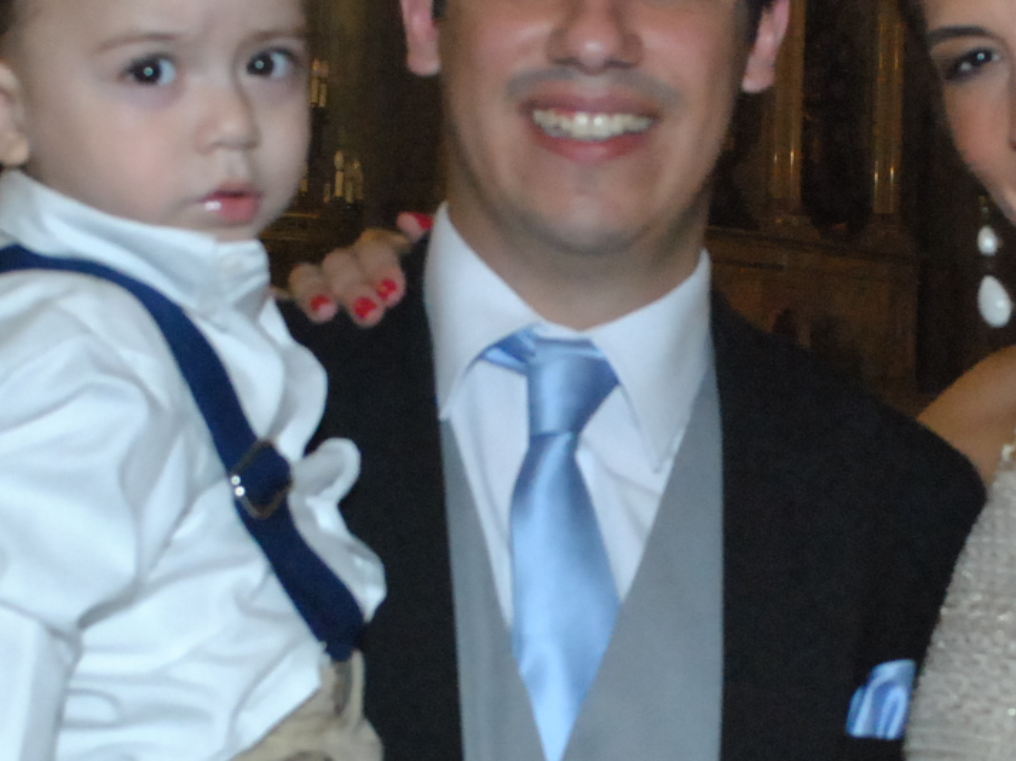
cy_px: 433
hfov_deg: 19.3
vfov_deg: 14.5
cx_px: 598
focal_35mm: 102
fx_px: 2992
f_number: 5.6
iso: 1600
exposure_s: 1/80
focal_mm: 26
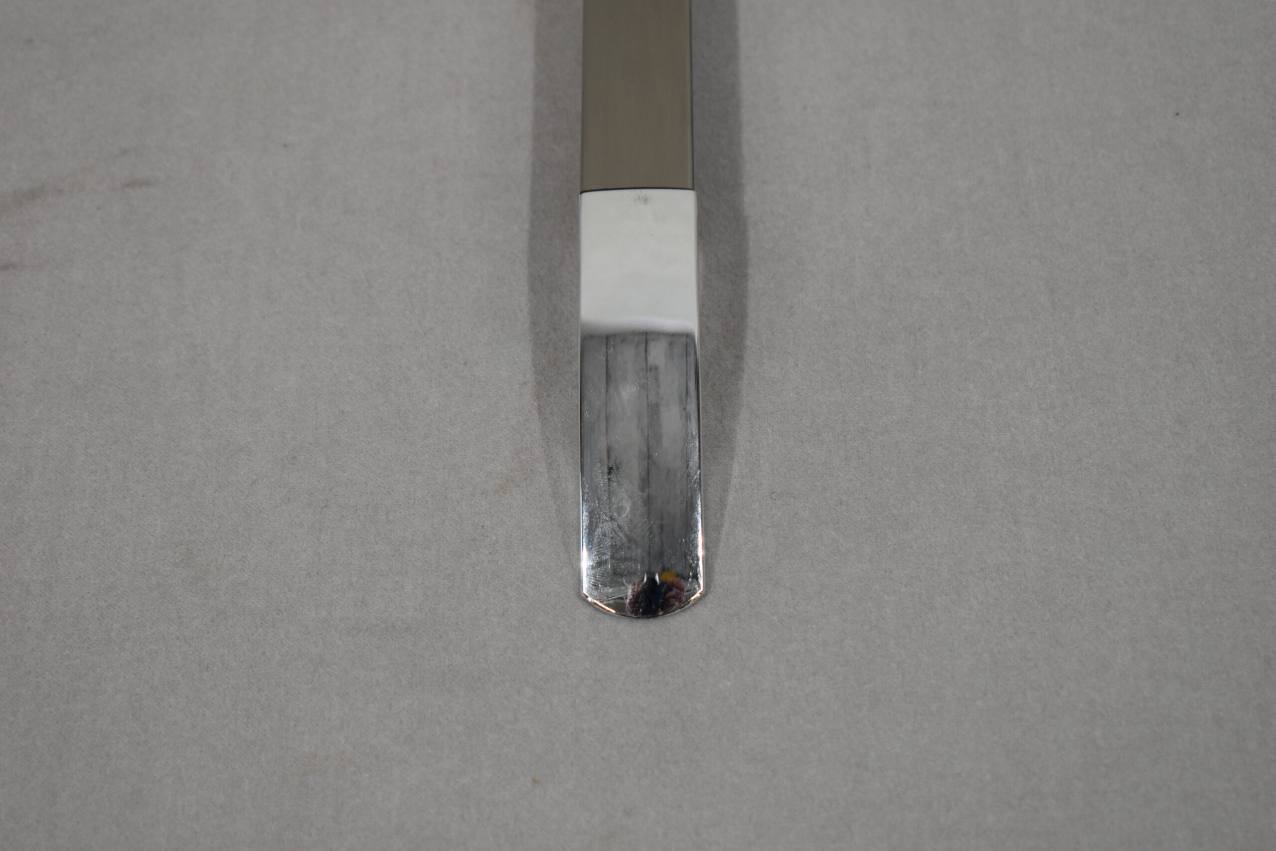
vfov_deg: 19.7
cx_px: 638
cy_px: 426
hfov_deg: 29.2
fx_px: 2446
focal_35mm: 69
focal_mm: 46
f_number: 5.6
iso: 400
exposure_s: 1/125
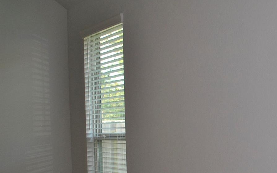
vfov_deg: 20.2
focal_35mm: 63
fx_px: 476
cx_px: 233
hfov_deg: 31.4
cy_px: 156
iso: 200
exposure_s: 1/60
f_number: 3.5
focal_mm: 18
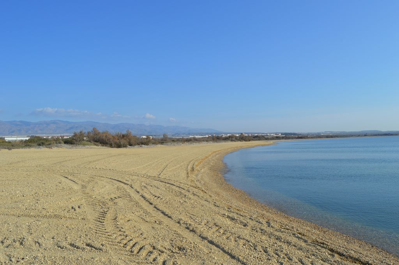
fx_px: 299
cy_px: 132
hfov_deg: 67.4
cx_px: 200
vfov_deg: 47.8
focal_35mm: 27
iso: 100
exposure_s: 1/320
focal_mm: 18
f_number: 9
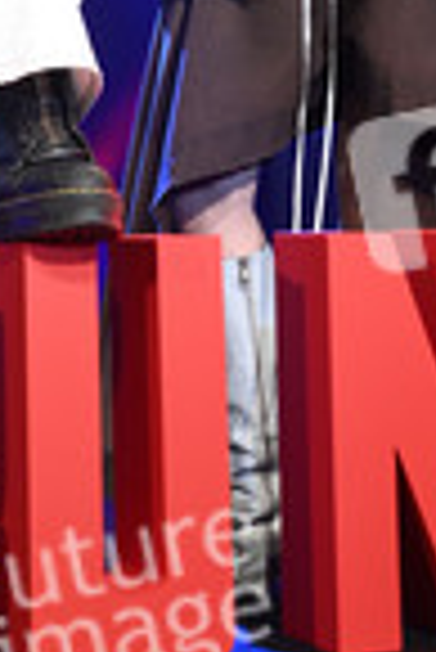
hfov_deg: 11.3
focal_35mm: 121
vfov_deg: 16.4
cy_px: -58
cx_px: 171
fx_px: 2193
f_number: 5.6
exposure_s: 1/200
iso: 2500
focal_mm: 44
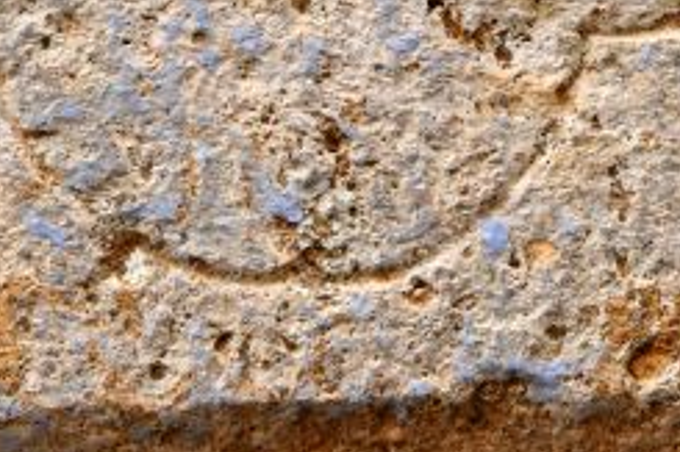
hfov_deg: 2.8
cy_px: -269
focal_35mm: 728
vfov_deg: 1.9
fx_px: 13741
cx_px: 197
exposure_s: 1/250
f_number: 8
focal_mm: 116
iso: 100
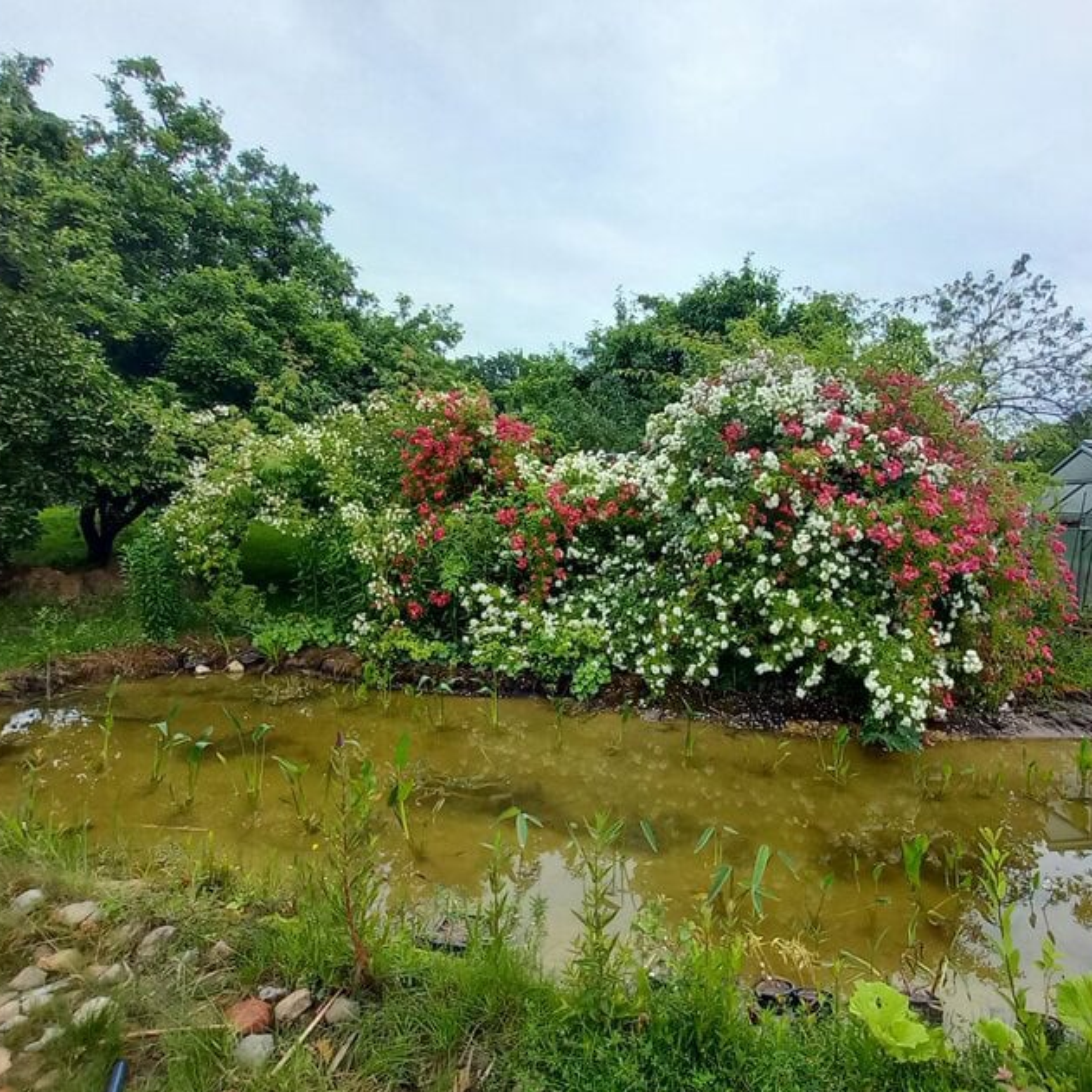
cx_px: 671
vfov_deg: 83.9
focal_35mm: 17
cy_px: 576
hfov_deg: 82.6
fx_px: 607
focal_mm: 1.1
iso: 50
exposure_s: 1/171
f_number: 2.2
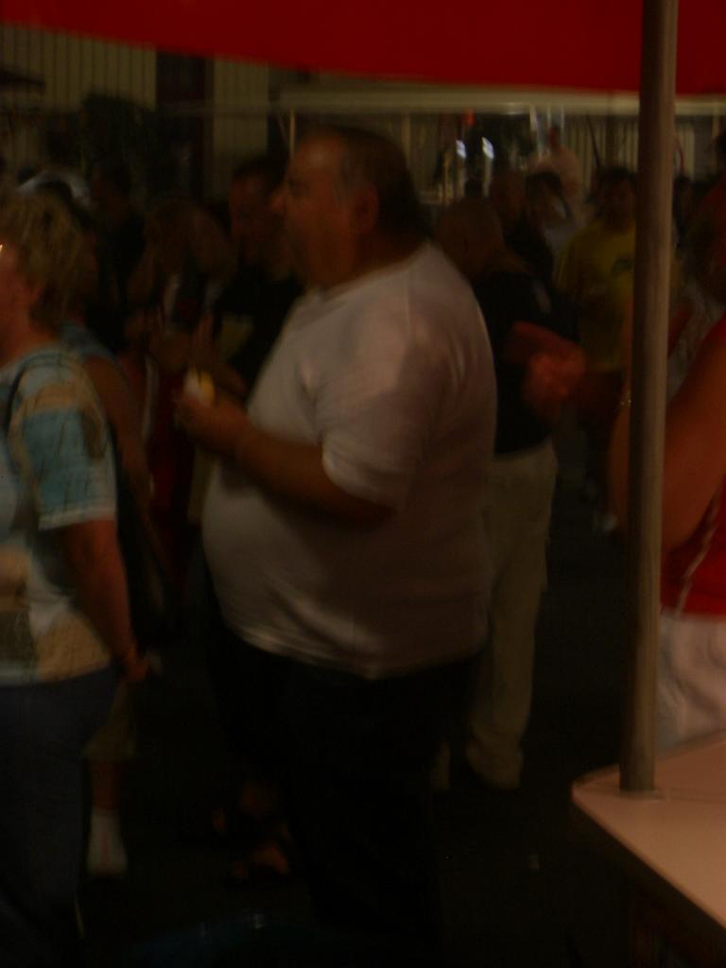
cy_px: 484
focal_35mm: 105
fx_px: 2936
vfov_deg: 18.7
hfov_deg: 14.1
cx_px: 363
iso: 50
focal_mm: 17.4
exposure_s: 1/8
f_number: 4.8
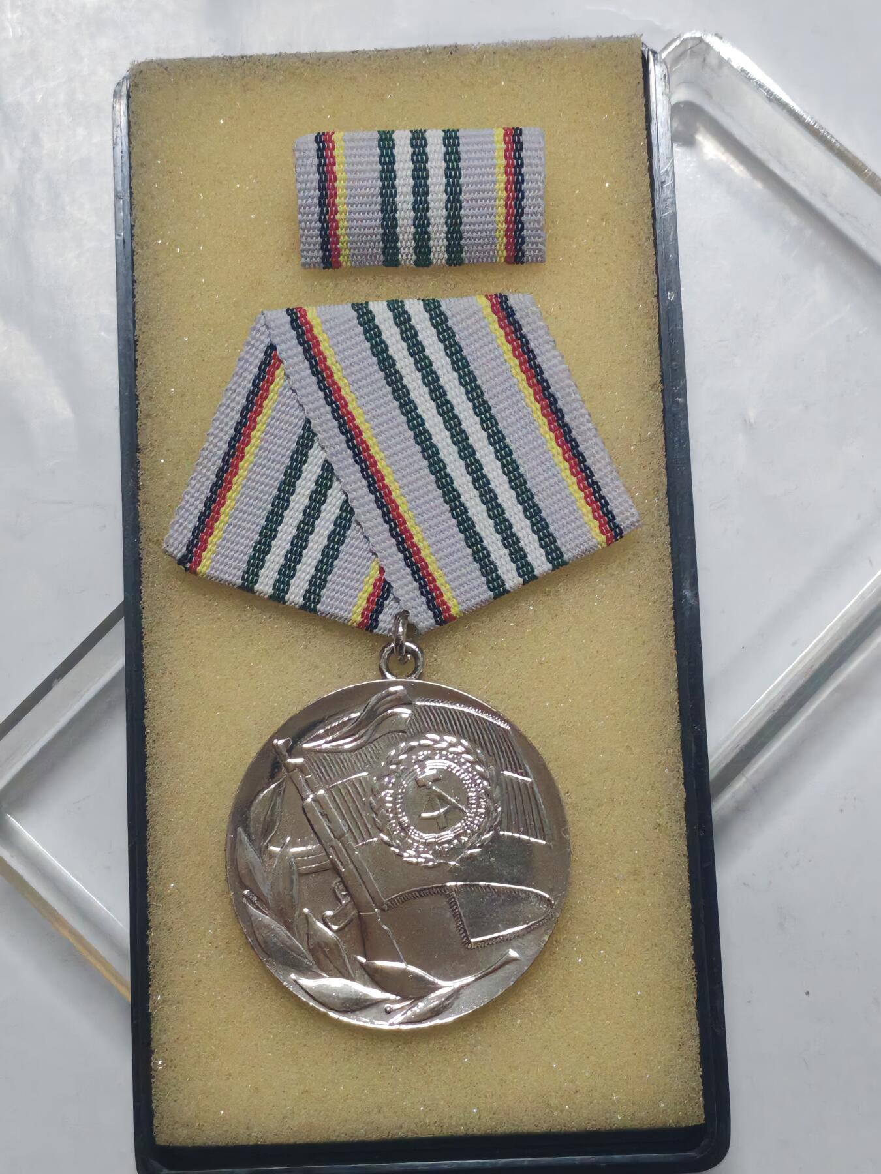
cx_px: 440
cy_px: 587
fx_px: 2308
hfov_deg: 21.6
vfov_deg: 28.6
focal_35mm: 68
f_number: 1.95
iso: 800
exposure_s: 1/33
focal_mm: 5.52
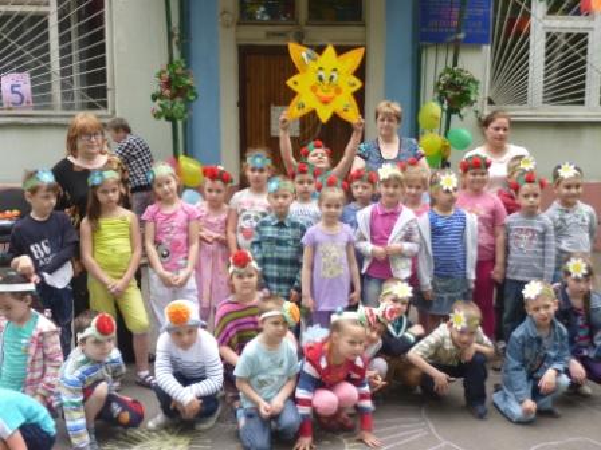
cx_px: 300
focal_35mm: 40
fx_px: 694
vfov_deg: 36.0
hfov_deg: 46.8
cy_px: 225
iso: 80
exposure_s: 1/100
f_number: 3.6
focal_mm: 6.5
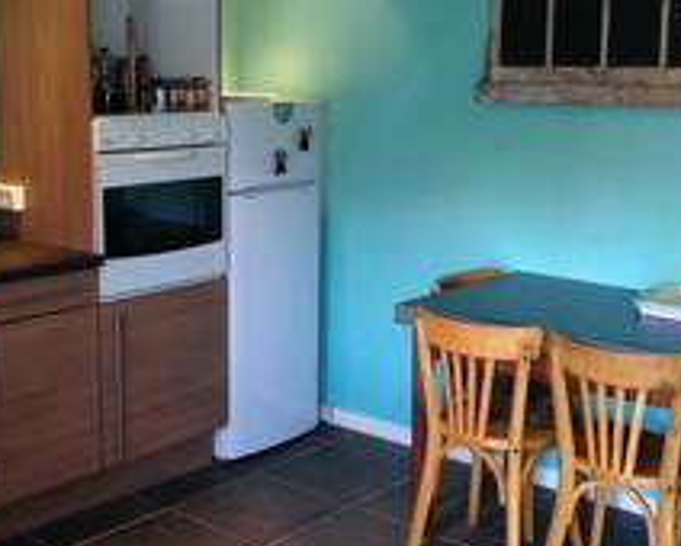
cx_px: 276
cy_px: 225
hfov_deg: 32.4
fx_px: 1170
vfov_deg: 26.2
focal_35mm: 58
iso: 125
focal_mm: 4.28
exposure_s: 1/20
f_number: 2.4
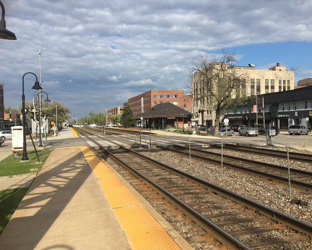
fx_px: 286
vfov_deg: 47.1
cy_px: 128
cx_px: 170
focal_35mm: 31
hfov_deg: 57.1
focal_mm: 4.15
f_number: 2.2
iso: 25
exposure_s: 1/1603
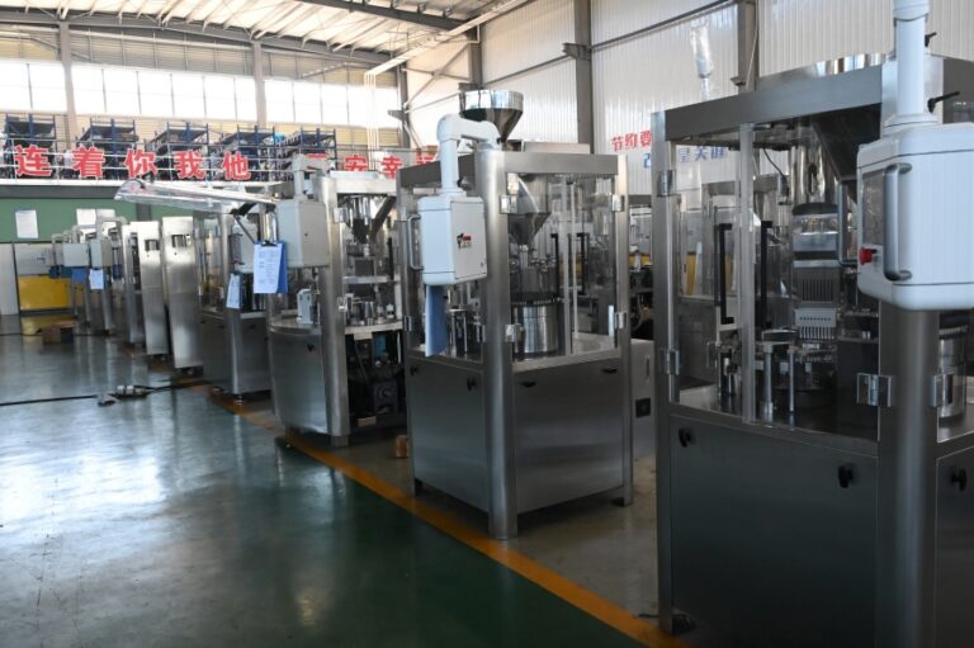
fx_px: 811
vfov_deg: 43.6
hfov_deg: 62.0
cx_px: 487
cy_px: 324
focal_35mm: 30
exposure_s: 1/80
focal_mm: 30
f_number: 10
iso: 4000
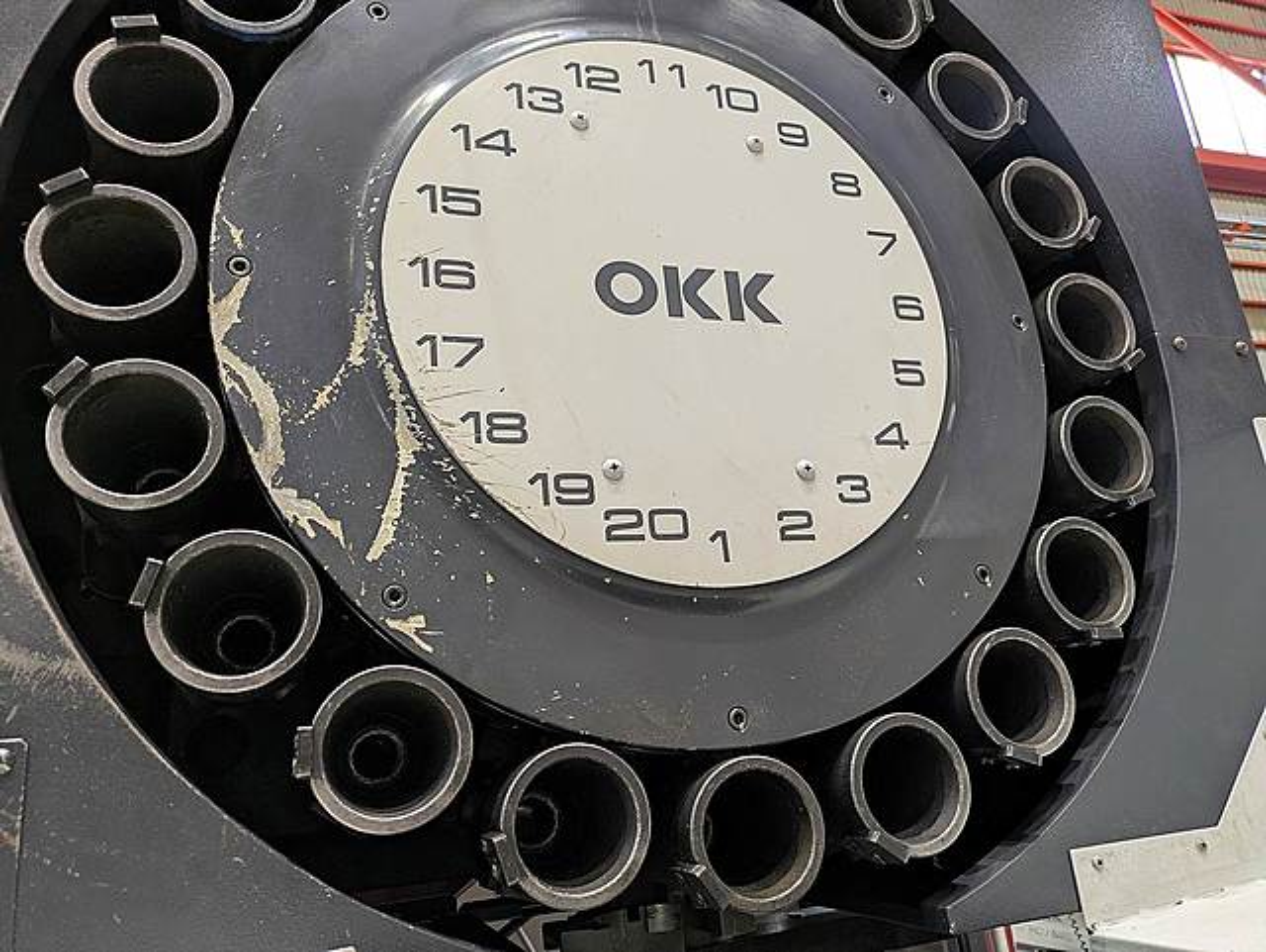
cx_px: 633
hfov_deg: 69.4
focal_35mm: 25
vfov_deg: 54.9
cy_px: 476
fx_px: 915
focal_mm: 5.43
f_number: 1.89
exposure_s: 1/24
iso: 239
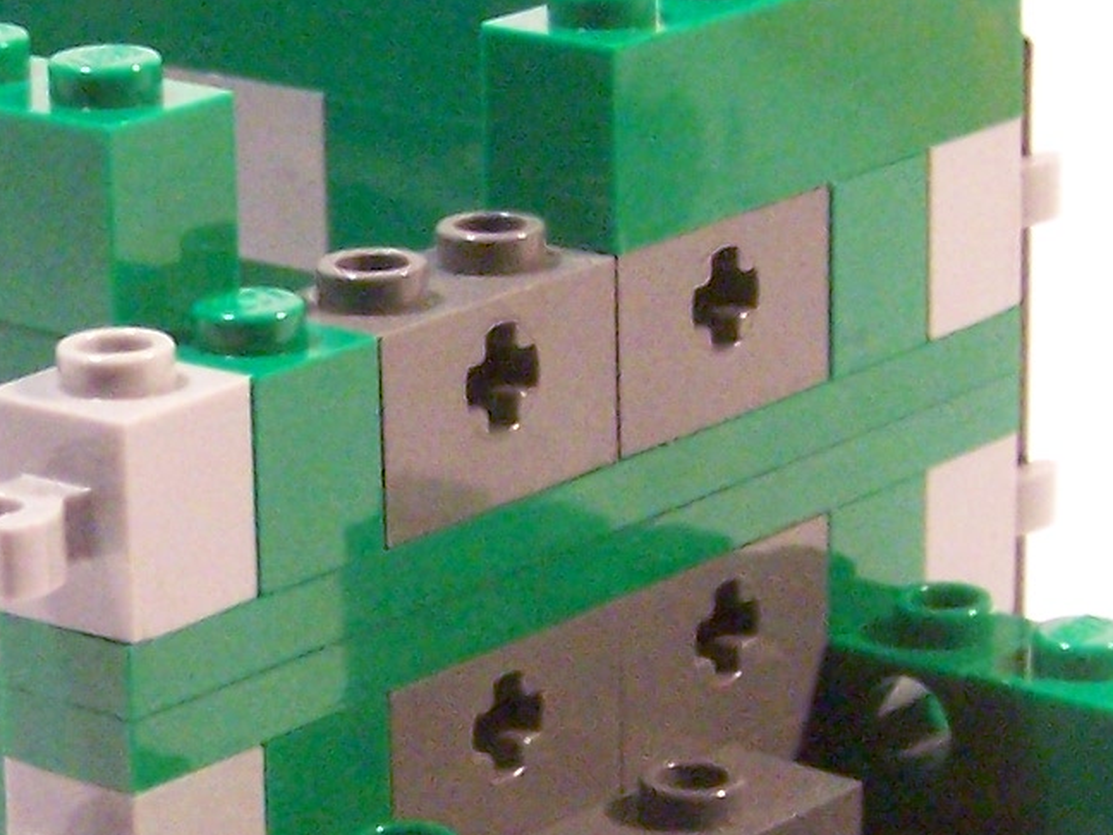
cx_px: 143
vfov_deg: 9.8
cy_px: 581
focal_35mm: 151
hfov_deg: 13.0
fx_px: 4855
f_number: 3.2
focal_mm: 6.3
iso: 400
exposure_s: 1/45
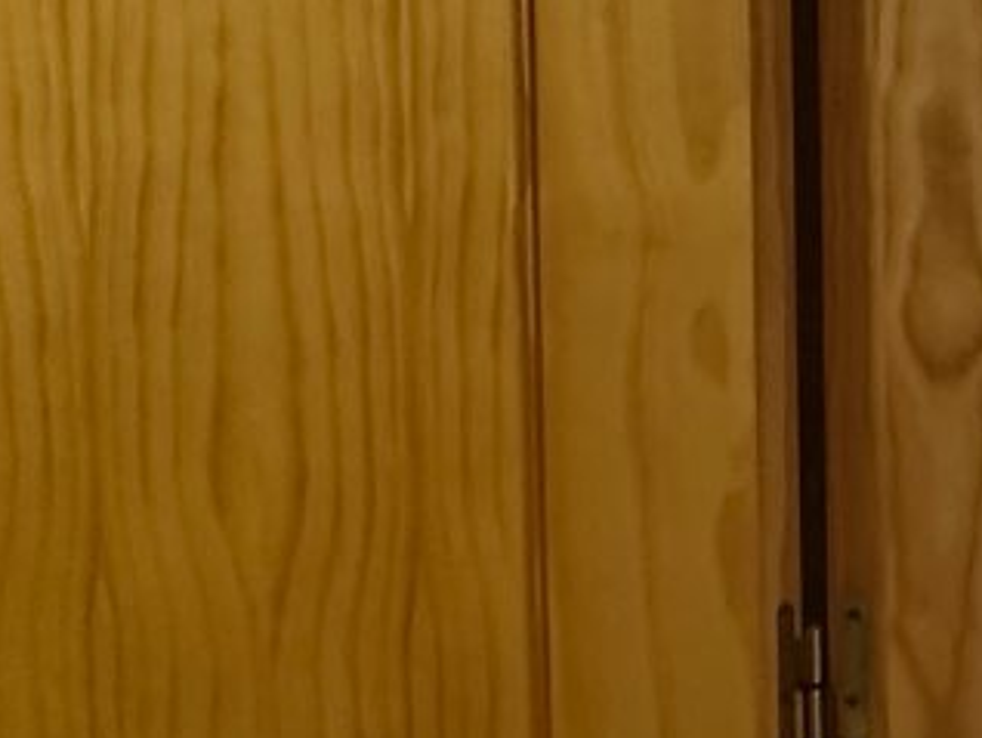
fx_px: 1874
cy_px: 391
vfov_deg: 22.3
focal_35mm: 66
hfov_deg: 20.2
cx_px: 1807
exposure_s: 1/50
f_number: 2.2
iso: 200
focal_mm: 2.22
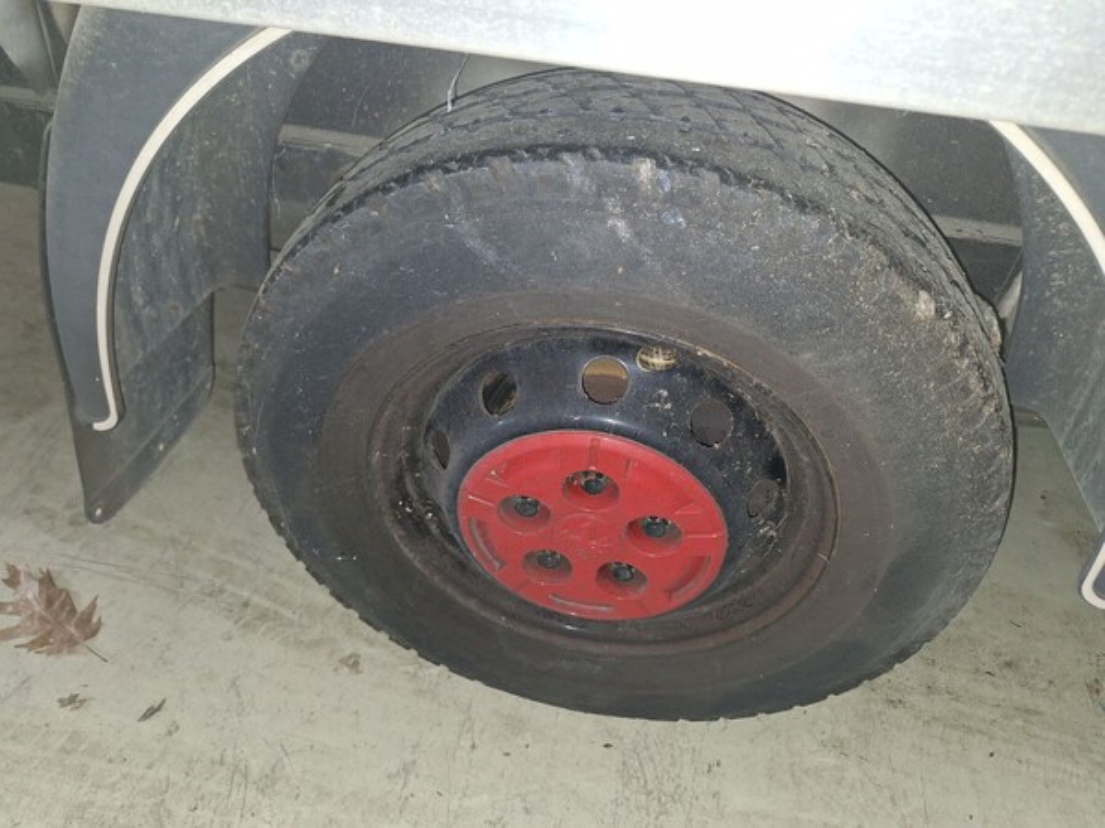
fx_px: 734
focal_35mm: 23
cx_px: 552
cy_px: 414
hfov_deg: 73.9
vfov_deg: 58.9
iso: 200
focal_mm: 5.54
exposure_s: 1/50
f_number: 1.8
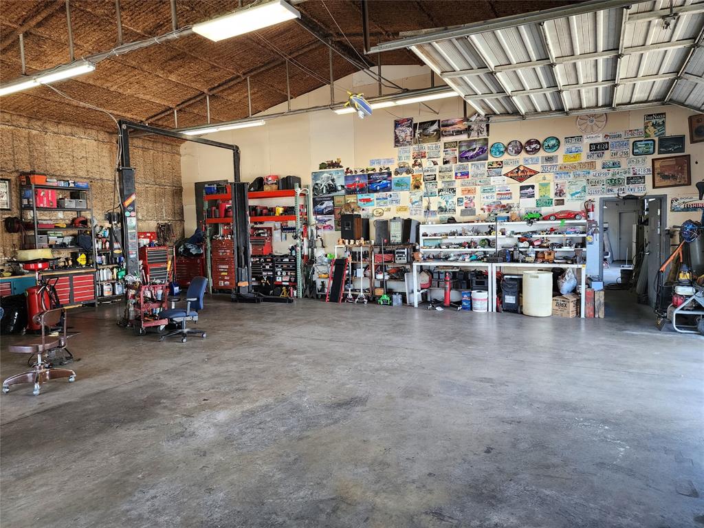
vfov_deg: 58.9
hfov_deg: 73.9
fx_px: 468
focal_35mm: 23
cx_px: 352
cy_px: 264
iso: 125
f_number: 1.8
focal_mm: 6.4
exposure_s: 1/120
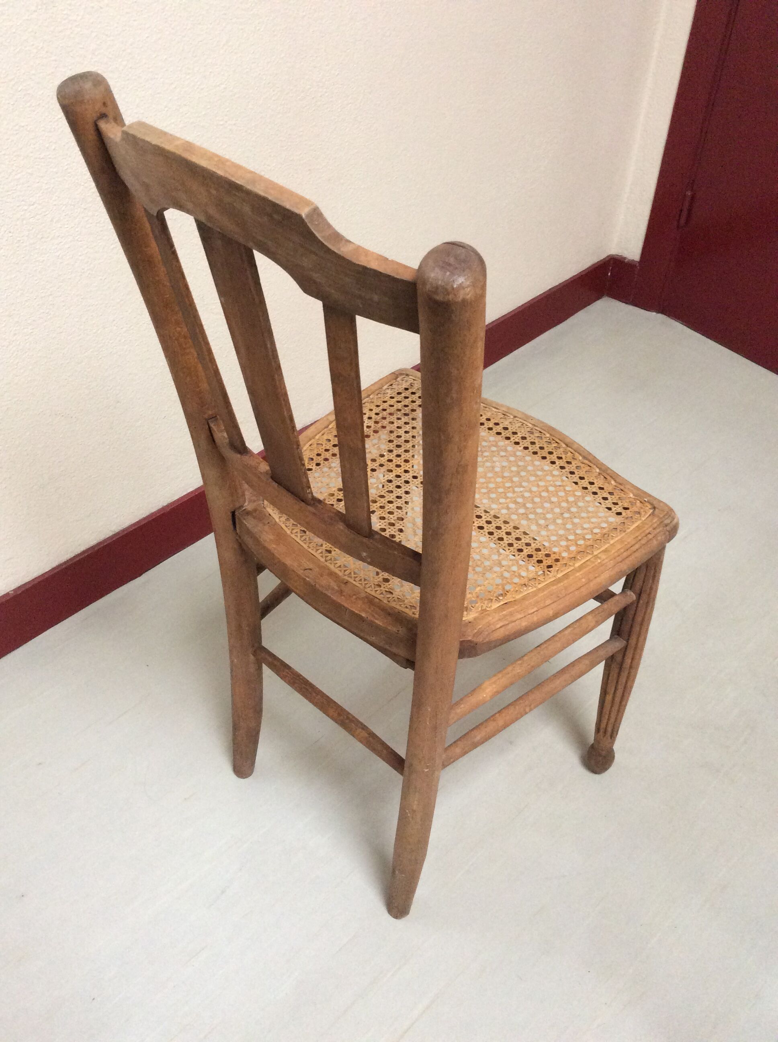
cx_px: 389
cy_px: 521
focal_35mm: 32
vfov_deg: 56.9
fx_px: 961
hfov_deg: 44.1
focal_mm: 3.3
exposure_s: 1/25
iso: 200
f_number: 2.4
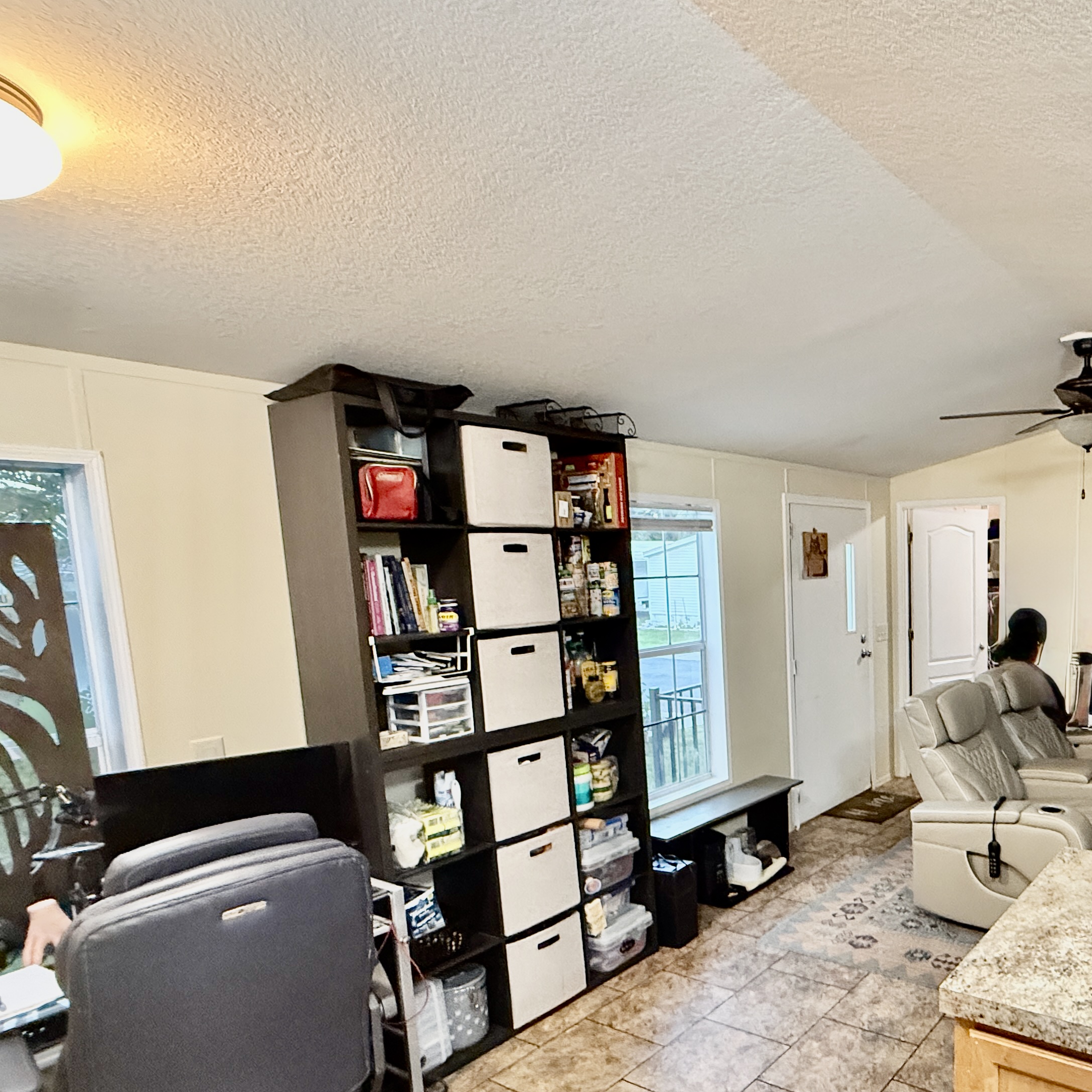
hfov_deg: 61.0
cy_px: 664
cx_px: 894
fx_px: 821
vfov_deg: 66.5
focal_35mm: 23
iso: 1000
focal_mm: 2.22
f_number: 2.2
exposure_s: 1/60
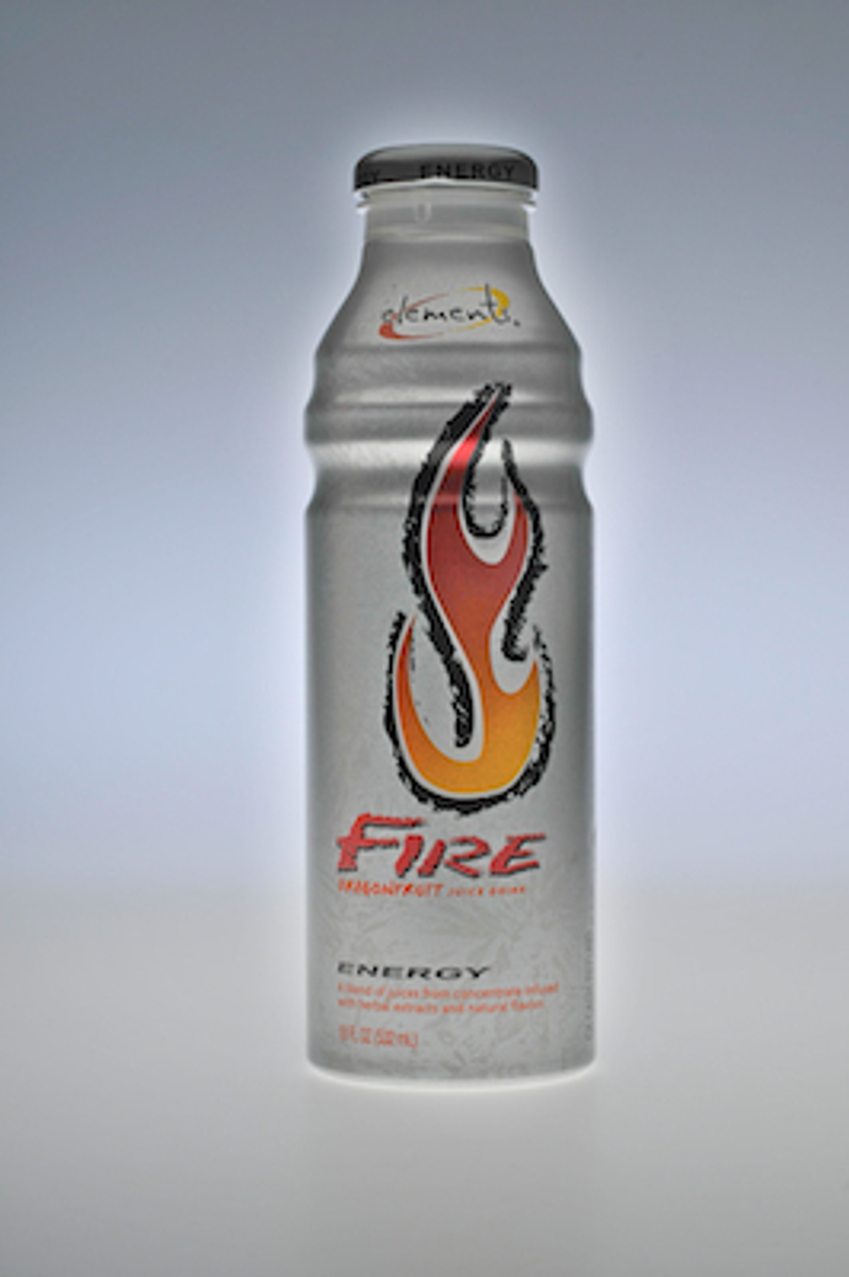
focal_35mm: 75
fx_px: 2658
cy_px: 638
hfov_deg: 18.2
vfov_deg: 27.0
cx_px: 424
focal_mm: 50
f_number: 13
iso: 100
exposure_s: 1/250
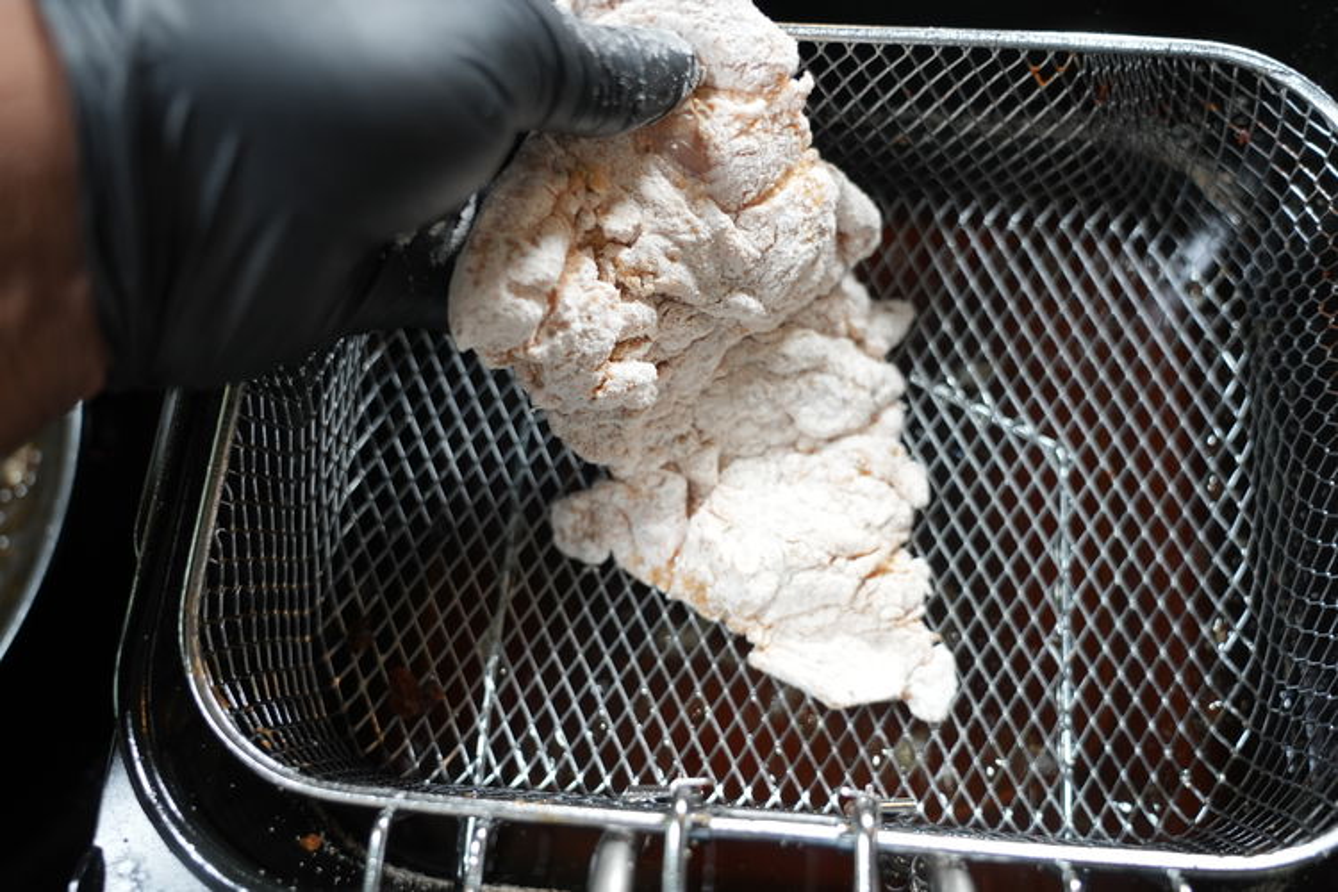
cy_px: 446
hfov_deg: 58.7
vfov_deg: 41.1
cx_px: 669
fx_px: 1189
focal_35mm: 32
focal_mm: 32
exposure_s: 1/60
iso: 640
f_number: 4
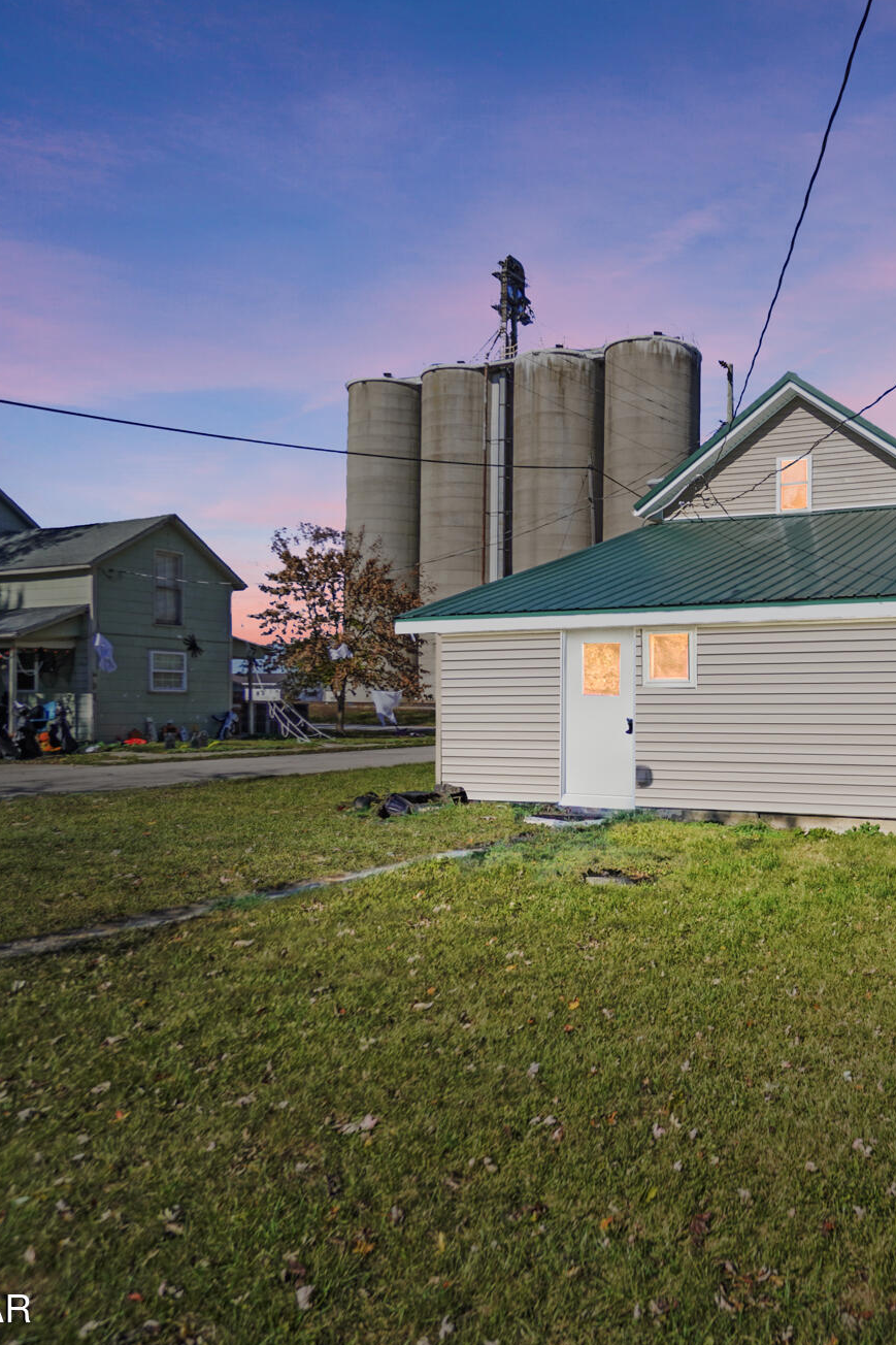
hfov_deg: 48.8
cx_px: 819
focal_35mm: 23
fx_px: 859
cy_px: 684
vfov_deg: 76.1
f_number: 5.6
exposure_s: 1/1000
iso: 125
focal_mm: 10
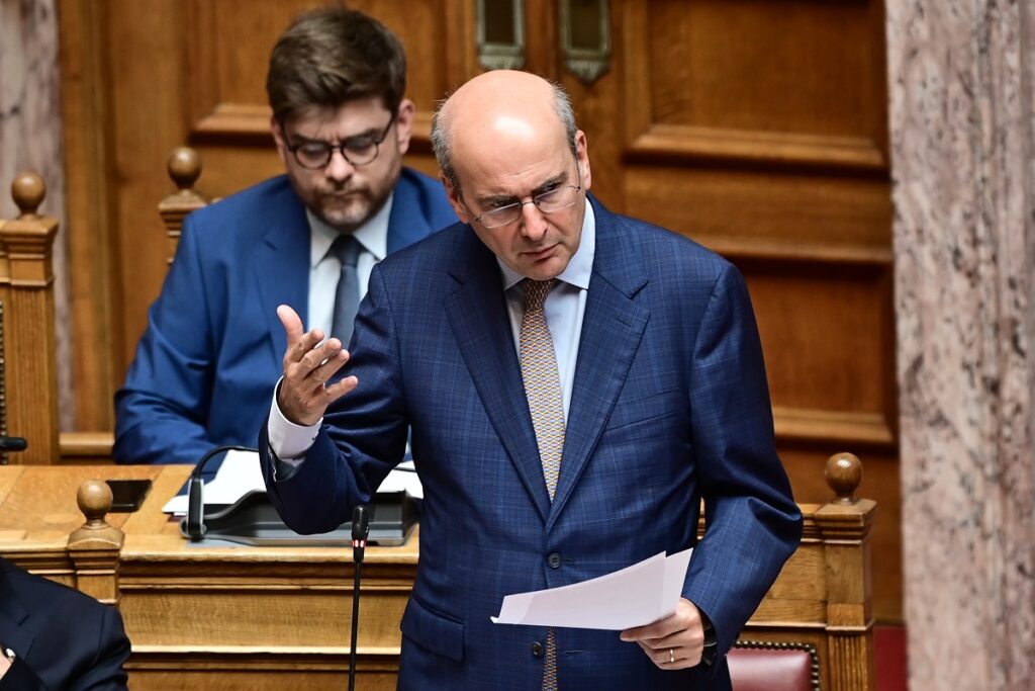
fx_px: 8626
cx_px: 518
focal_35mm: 300
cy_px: 346
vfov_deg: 4.6
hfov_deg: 6.9
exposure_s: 1/160
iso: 640
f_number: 3.5
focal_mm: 200
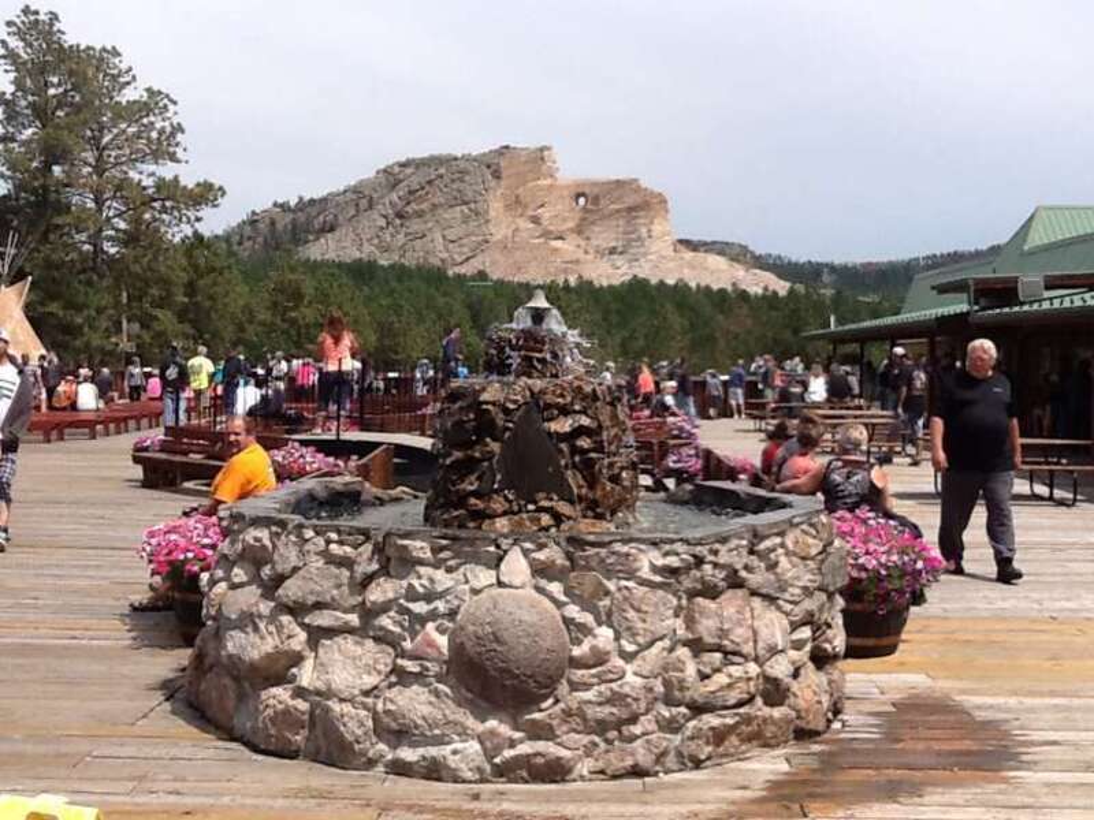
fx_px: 1391
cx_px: 547
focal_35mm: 44
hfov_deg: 42.9
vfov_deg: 32.9
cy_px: 410
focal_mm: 2.03
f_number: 2.4
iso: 40
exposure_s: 1/1408
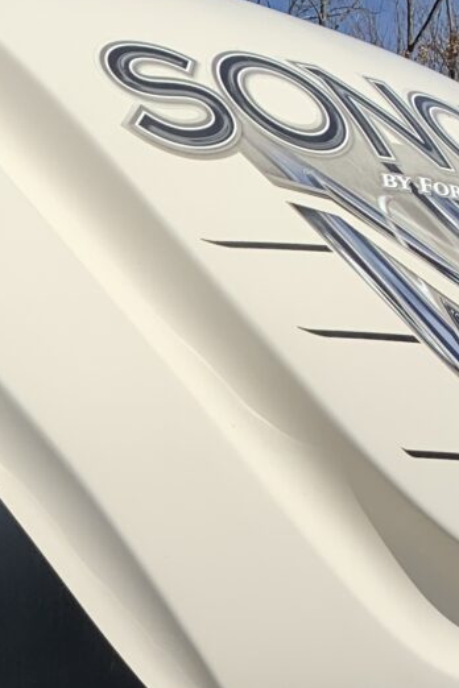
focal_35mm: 106
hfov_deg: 12.3
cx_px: -216
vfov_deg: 18.9
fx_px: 2027
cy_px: 619
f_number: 1.8
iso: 25
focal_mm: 4.25
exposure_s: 1/3185
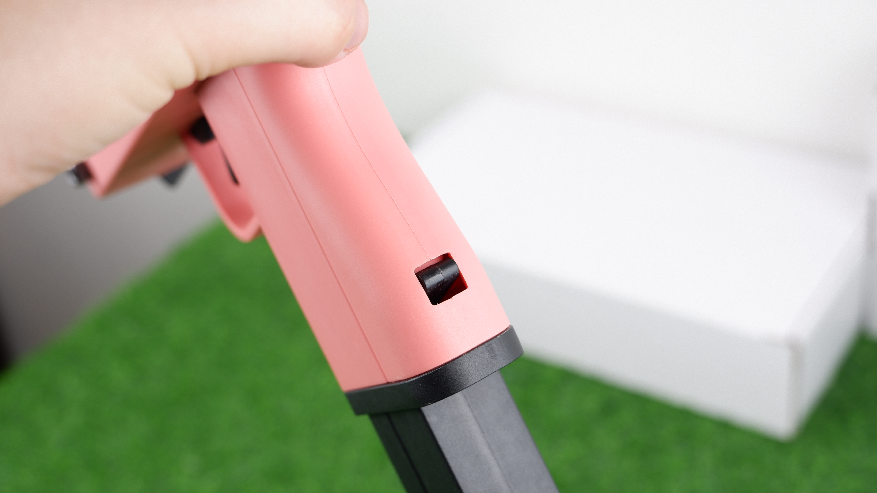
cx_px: 443
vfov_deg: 23.9
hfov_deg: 41.3
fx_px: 1163
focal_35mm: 50
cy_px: 292
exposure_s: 1/60
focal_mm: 31.4
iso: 200
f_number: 4.7
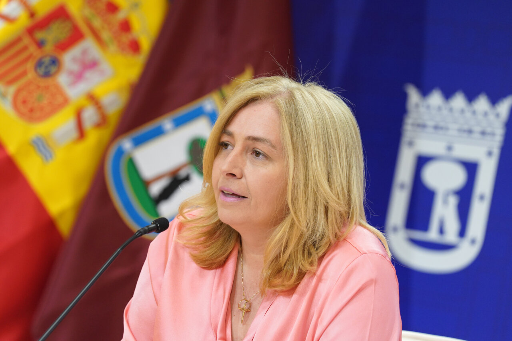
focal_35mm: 200
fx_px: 2844
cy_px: 170
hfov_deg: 10.3
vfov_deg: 6.9
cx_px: 256
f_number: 4.5
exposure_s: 1/250
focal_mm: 200
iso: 3200
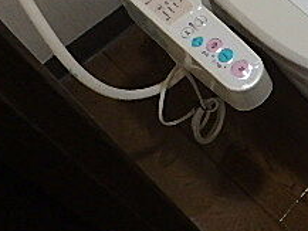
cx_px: 436
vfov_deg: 20.7
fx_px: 552
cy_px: -99
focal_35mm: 62
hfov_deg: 25.3
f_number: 3.5
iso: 500
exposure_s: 1/30
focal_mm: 3.7
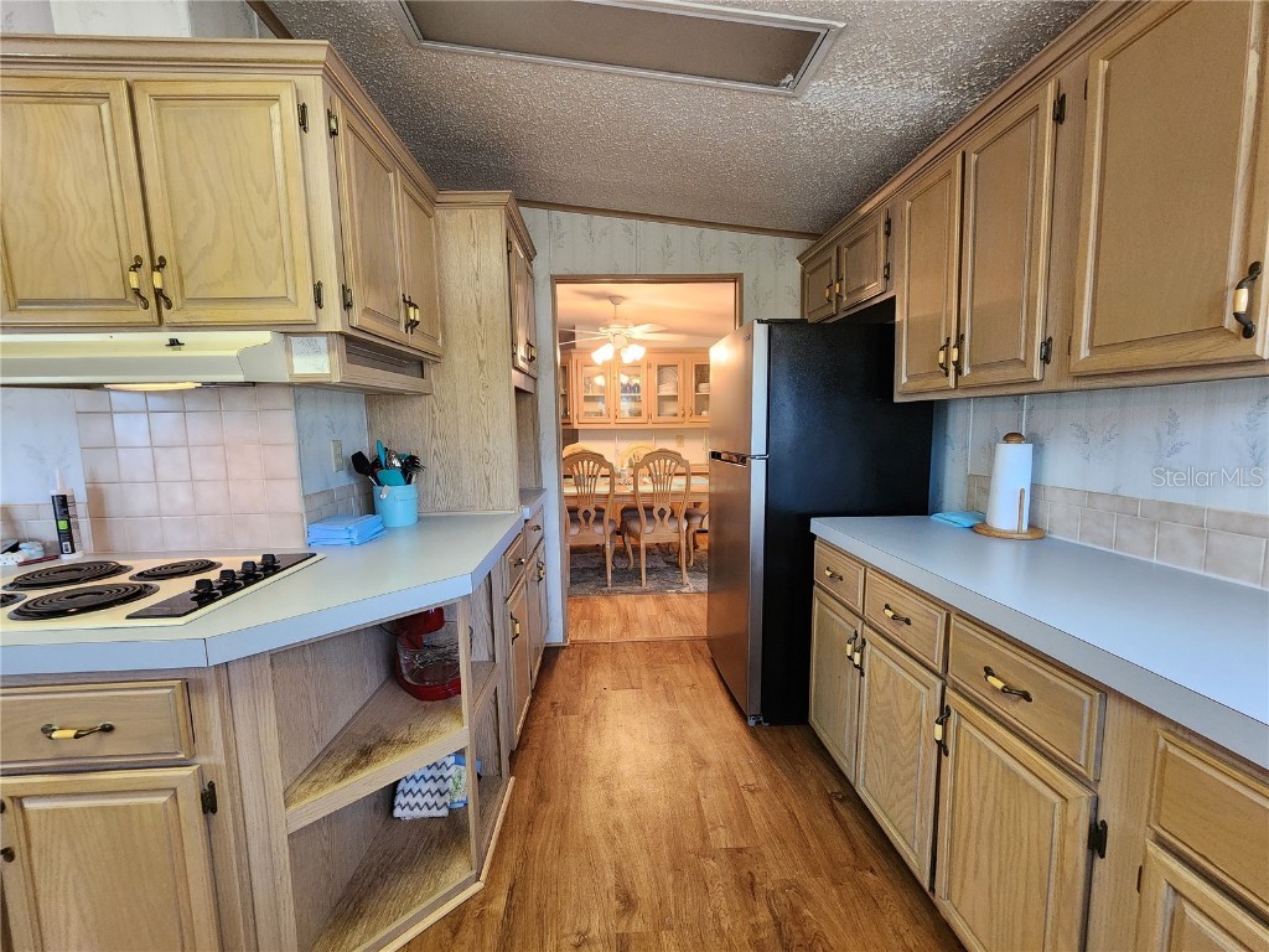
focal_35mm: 13
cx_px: 634
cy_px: 476
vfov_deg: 89.9
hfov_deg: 106.2
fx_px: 477
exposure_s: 1/60
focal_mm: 2.2
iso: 320
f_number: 2.2
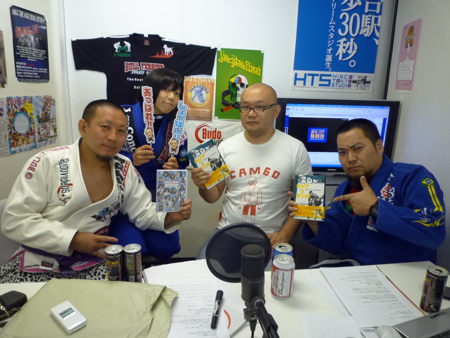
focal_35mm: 25
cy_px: 169
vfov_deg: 54.9
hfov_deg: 69.4
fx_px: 325
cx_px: 225
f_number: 2.8
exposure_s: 1/30
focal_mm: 4.4
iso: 200
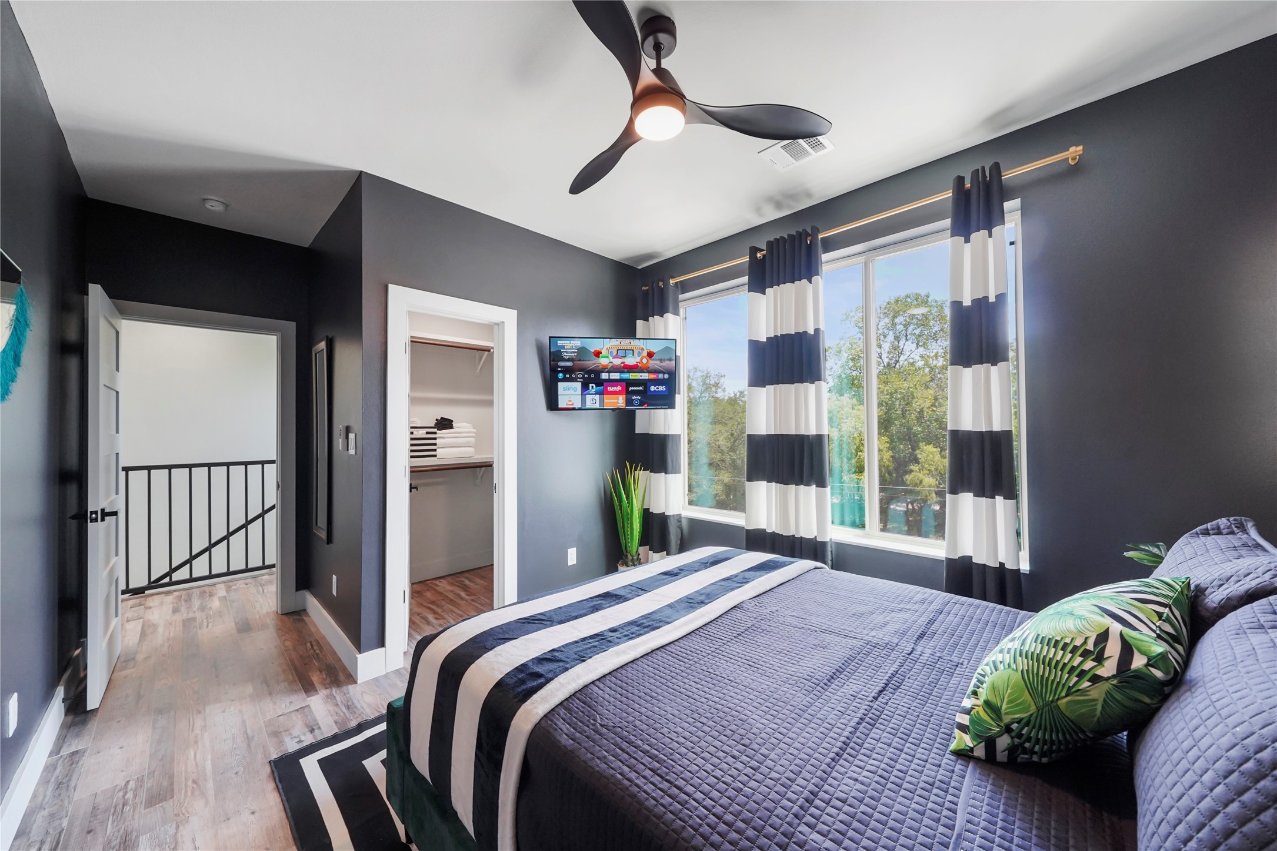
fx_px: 426
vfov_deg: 90.0
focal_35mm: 12
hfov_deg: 112.6
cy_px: 426
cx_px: 638
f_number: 8
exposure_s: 1/30
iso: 160
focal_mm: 12
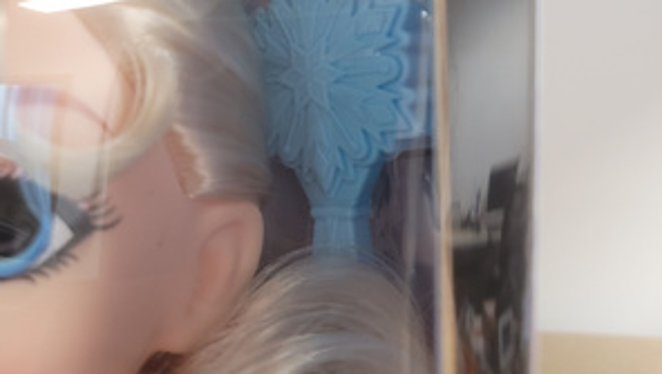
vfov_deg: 26.8
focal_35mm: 43
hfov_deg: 47.3
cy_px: 38
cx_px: 334
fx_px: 755
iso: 320
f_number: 1.8
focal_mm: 5.4
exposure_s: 1/50
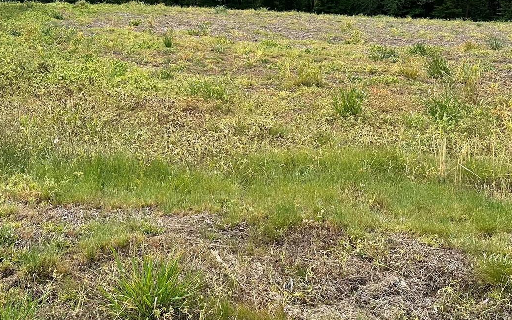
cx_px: 191
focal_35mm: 50
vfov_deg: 25.3
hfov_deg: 40.0
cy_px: 56
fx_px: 698
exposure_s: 1/3155
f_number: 1.78
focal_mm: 6.86
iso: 80
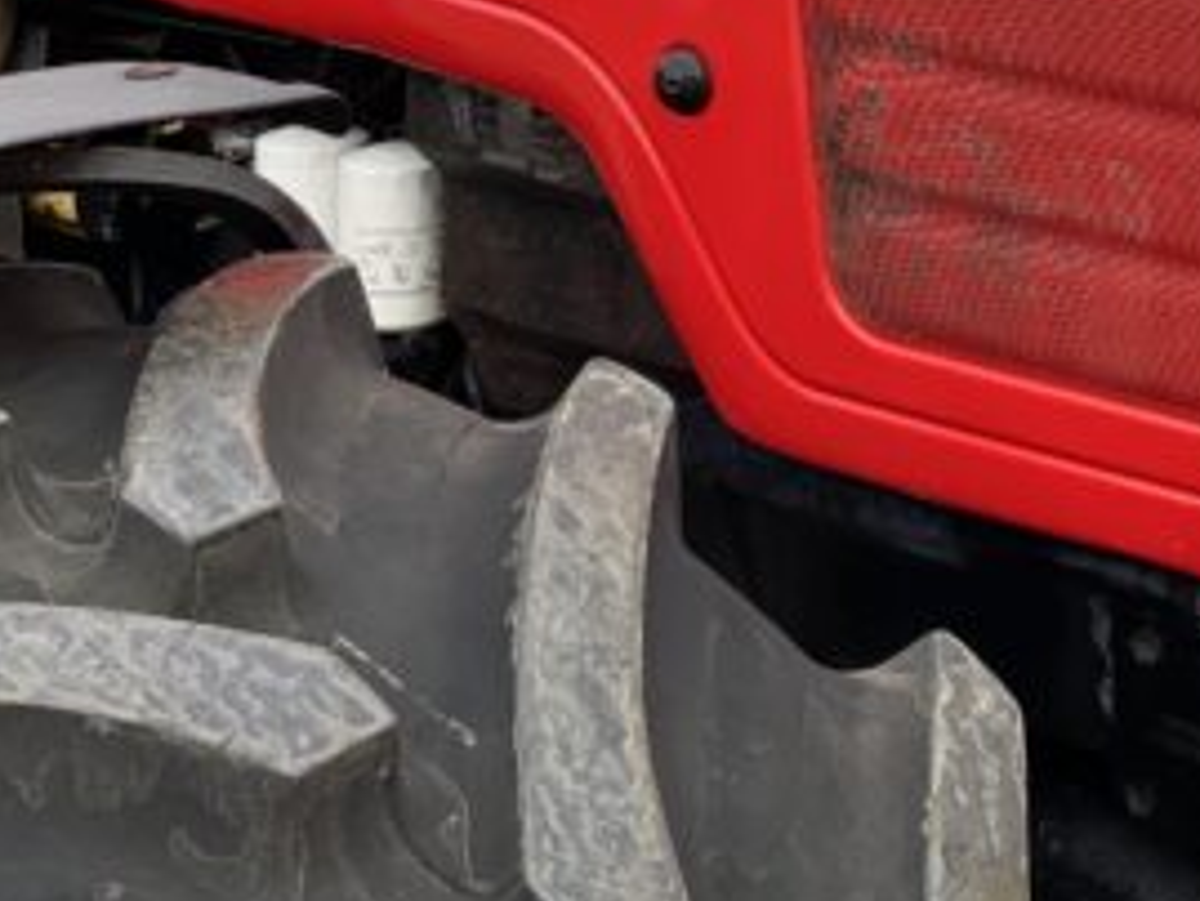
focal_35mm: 69
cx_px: 1053
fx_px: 2393
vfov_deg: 20.4
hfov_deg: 27.3
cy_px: -71
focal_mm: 3
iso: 16
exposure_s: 1/200
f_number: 1.8
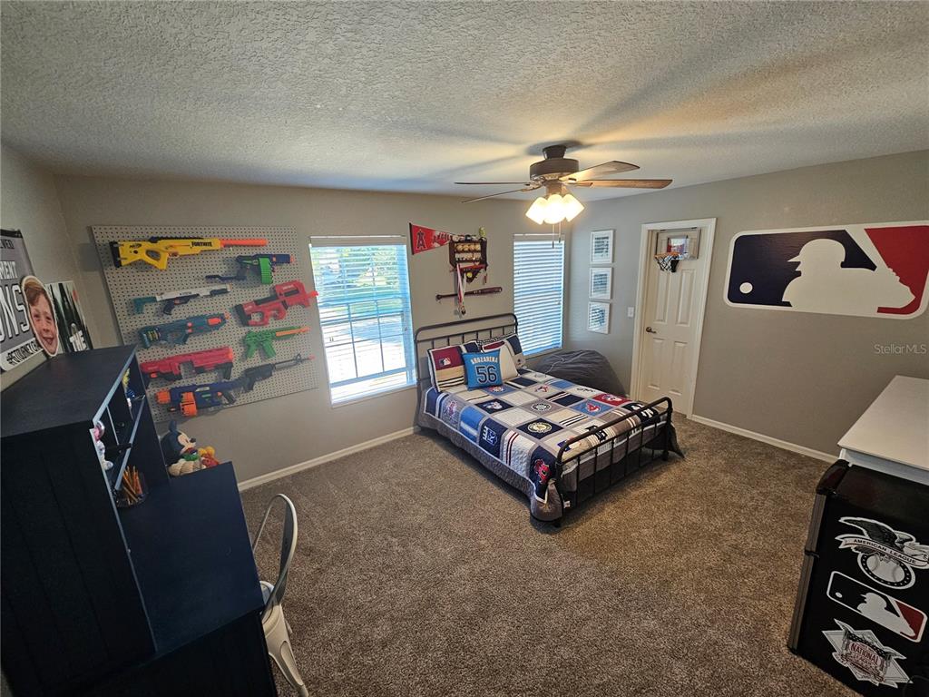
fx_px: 349
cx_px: 464
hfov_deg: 106.2
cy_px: 348
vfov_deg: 89.9
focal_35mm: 13
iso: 160
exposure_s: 1/60
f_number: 2.2
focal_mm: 2.2
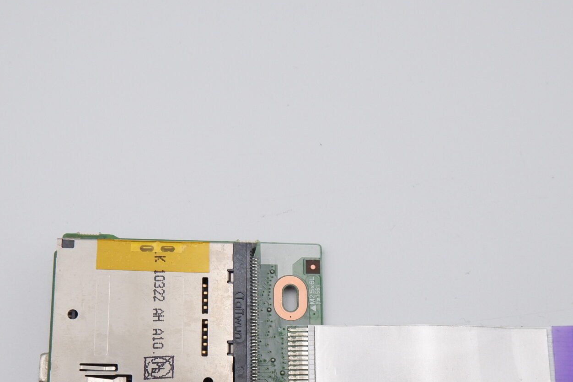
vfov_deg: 27.7
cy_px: 335
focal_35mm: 47
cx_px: 271
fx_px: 748
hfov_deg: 41.9
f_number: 7.1
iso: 1250
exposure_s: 1/450
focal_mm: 15
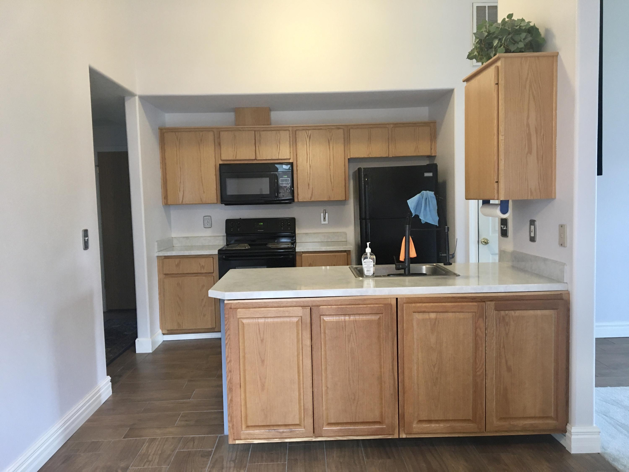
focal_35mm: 29
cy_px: 236
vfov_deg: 48.2
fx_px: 527
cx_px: 314
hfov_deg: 61.7
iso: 100
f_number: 2.2
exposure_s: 1/30
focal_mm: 4.15
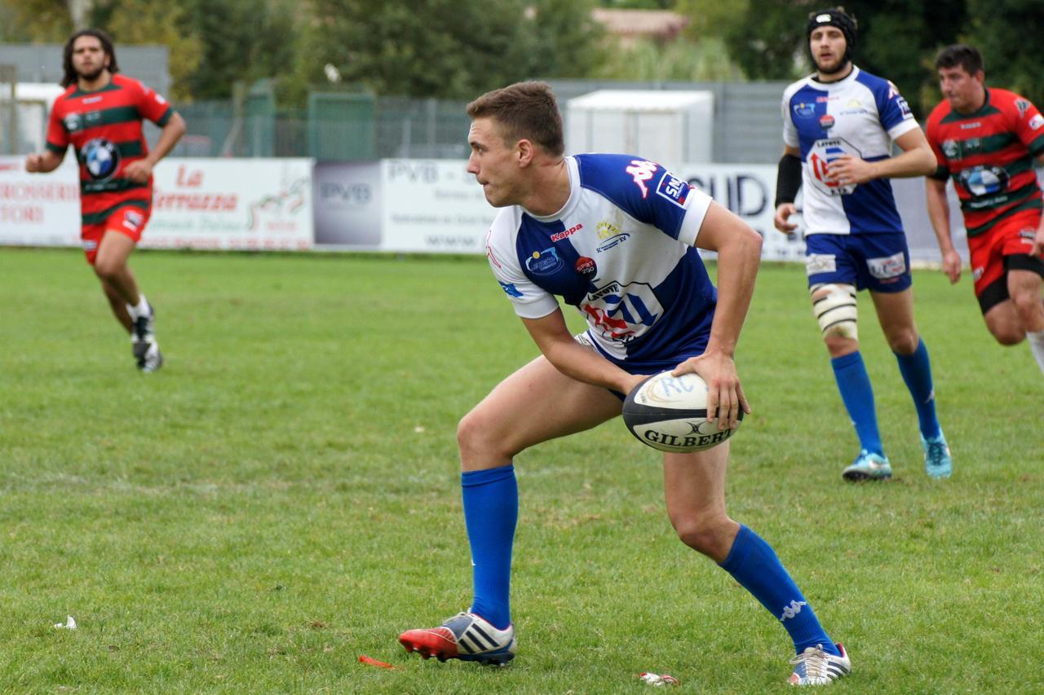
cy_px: 348
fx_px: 6524
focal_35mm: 225
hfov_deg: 9.1
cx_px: 522
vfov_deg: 6.1
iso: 800
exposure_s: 1/640
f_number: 6.3
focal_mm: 150
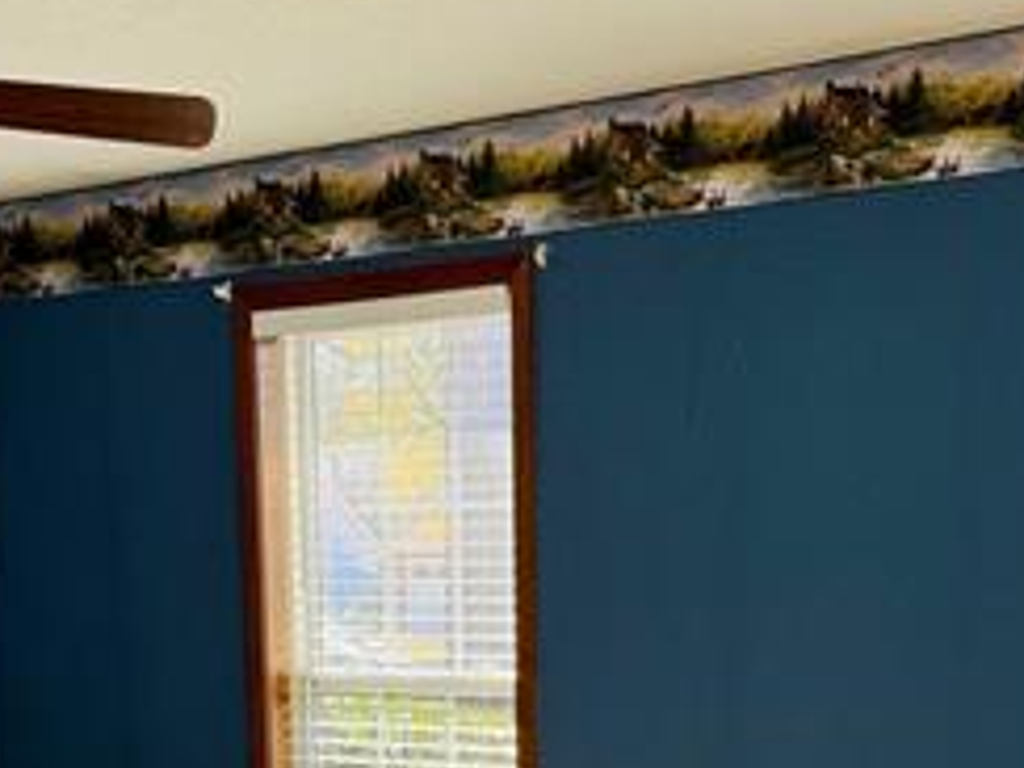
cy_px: 877
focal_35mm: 63
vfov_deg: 21.9
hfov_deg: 30.7
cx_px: 478
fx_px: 1864
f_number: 1.78
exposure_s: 1/367
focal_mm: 6.76
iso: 100
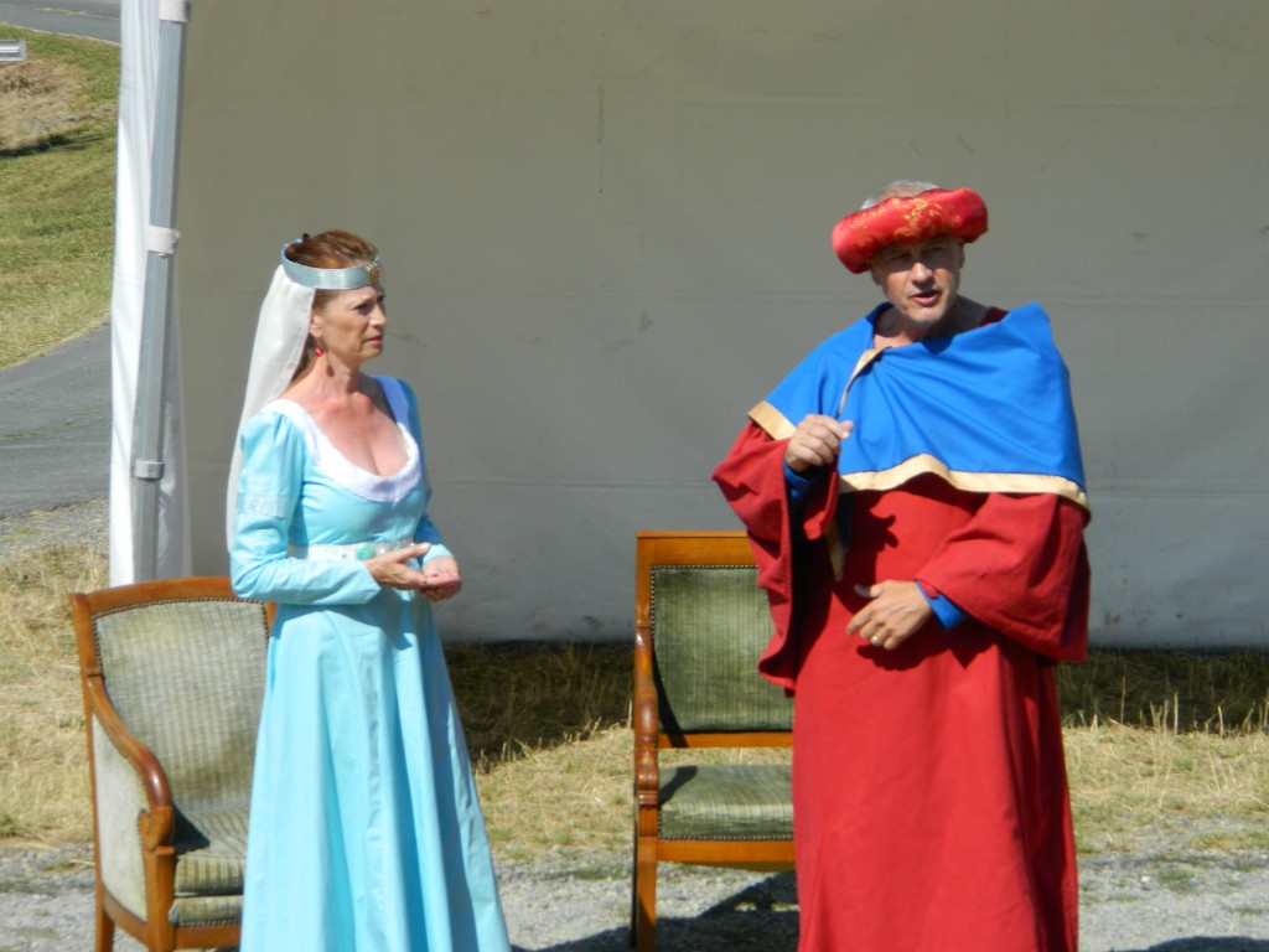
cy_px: 476
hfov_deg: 13.2
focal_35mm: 150
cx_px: 634
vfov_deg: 9.9
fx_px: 5499
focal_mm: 27
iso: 80
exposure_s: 1/500
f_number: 4.9
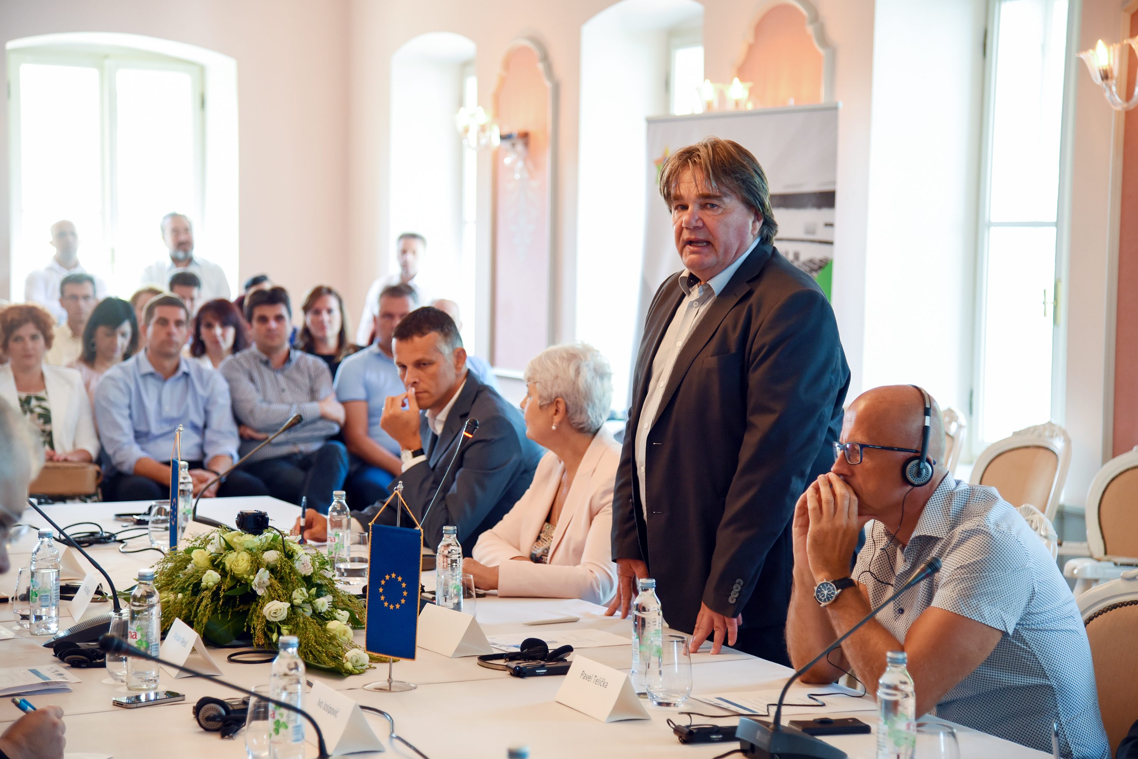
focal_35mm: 78
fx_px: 2465
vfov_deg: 17.5
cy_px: 380
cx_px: 569
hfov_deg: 26.0
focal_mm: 78
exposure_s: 1/125
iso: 1600
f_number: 4
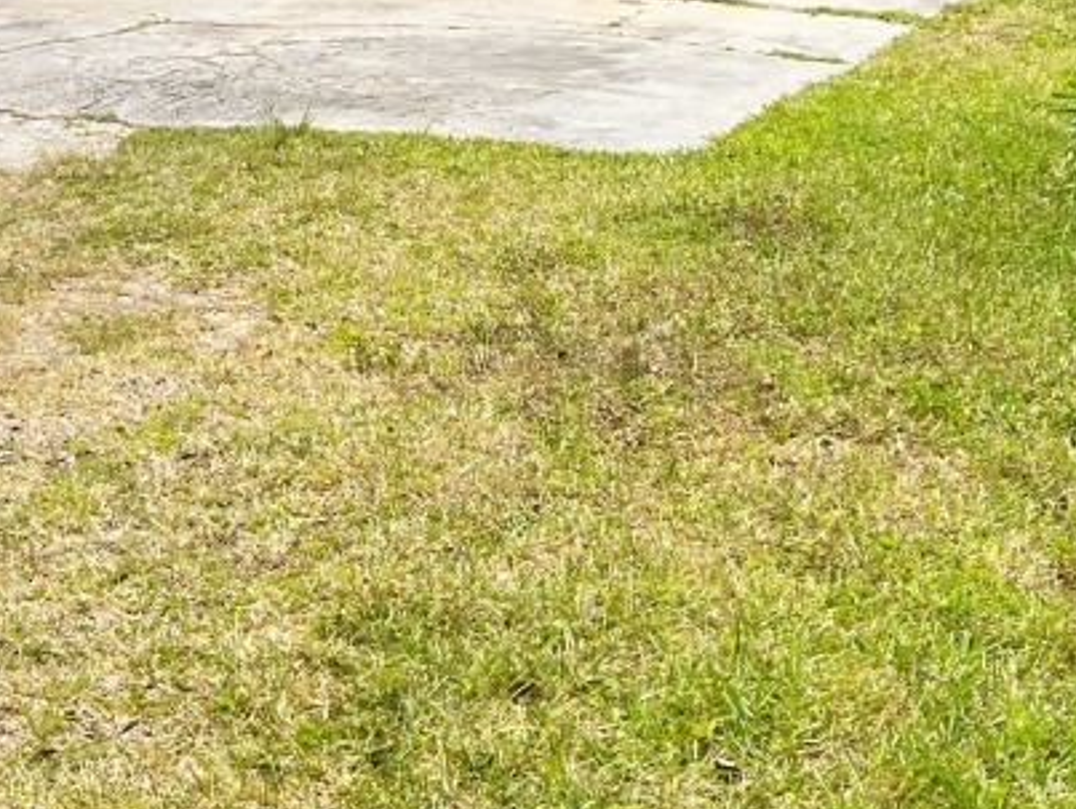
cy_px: -8
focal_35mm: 66
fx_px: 2053
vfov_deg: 21.5
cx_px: 363
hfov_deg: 29.2
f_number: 1.6
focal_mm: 5.1
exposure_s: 1/3876
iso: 50
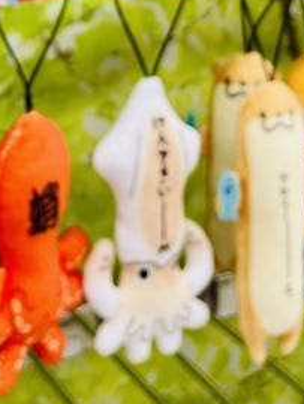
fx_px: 924
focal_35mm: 79
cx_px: -24
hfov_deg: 18.1
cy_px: -140
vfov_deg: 21.9
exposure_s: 1/102
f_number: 1.6
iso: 32
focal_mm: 5.1
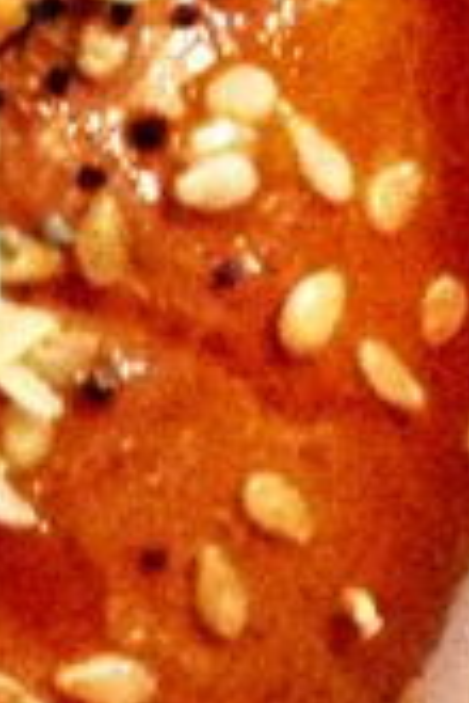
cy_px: 1798
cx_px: 1560
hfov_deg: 4.6
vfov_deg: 6.8
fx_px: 5510
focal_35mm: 282
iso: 400
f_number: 2.4
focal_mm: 4.28
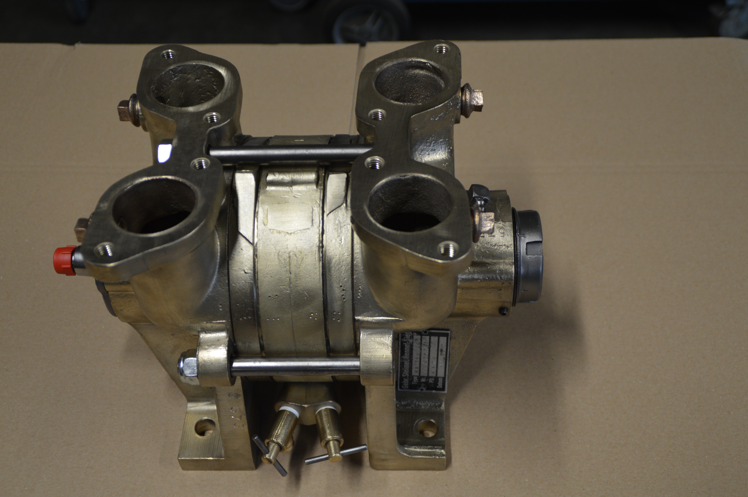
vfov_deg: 28.0
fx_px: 996
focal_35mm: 48
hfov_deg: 41.1
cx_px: 374
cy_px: 248
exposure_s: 1/60
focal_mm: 32
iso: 560
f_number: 4.2
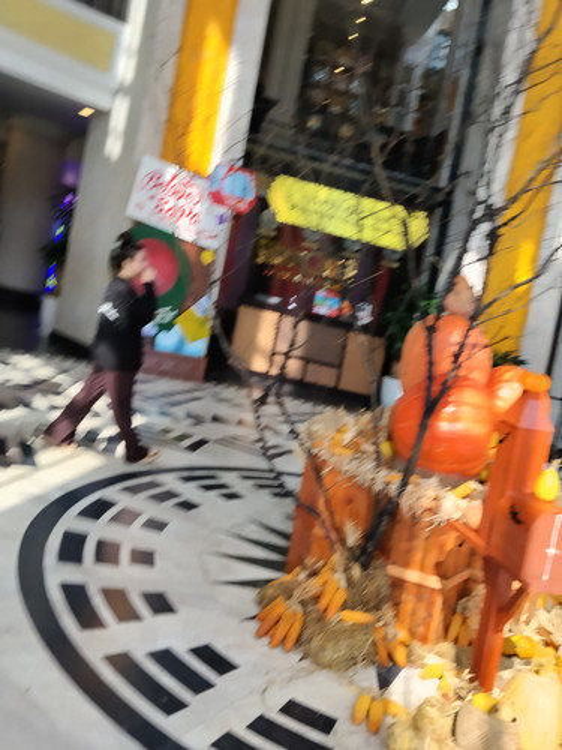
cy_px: 375
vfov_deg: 61.7
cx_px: 281
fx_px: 628
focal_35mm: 29
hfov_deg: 48.2
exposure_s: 1/224
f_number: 1.8
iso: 50
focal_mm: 4.22
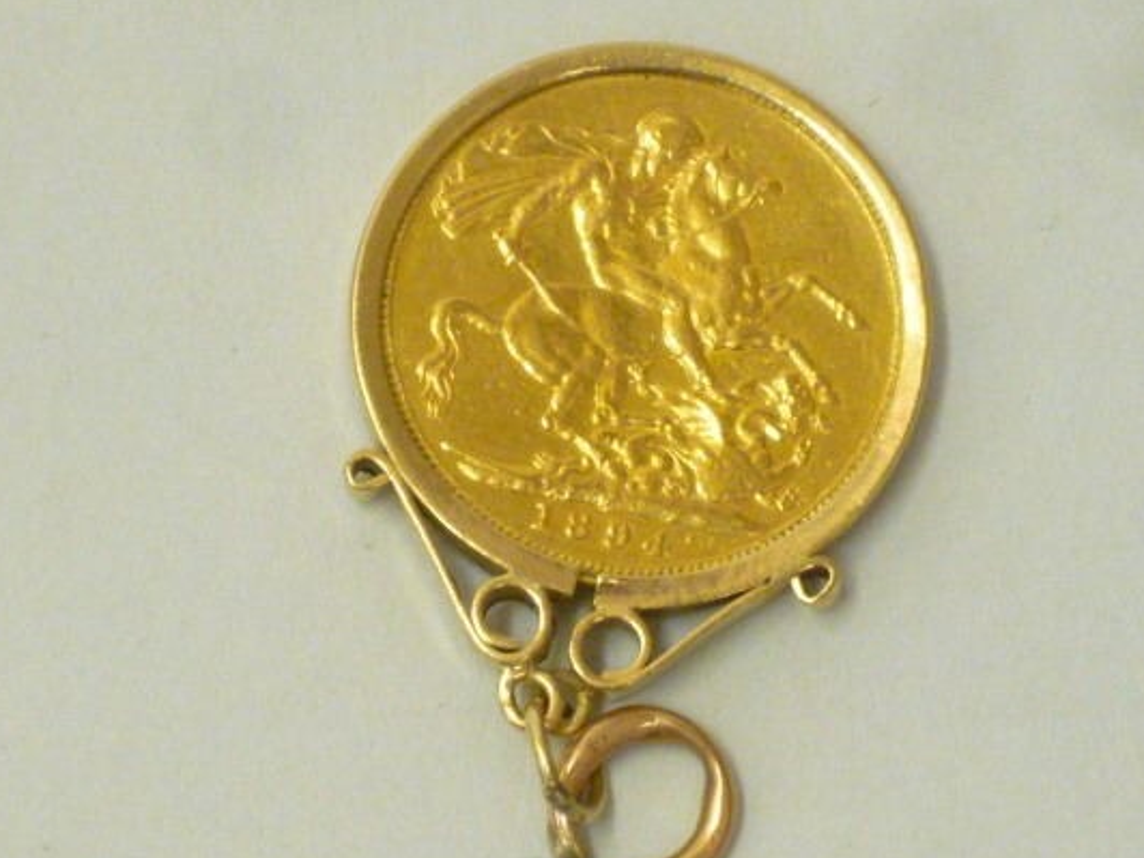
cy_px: 469
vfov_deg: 6.4
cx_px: 628
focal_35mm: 232
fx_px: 7667
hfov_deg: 8.5
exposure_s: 1/25
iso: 400
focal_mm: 17.5
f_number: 5.7
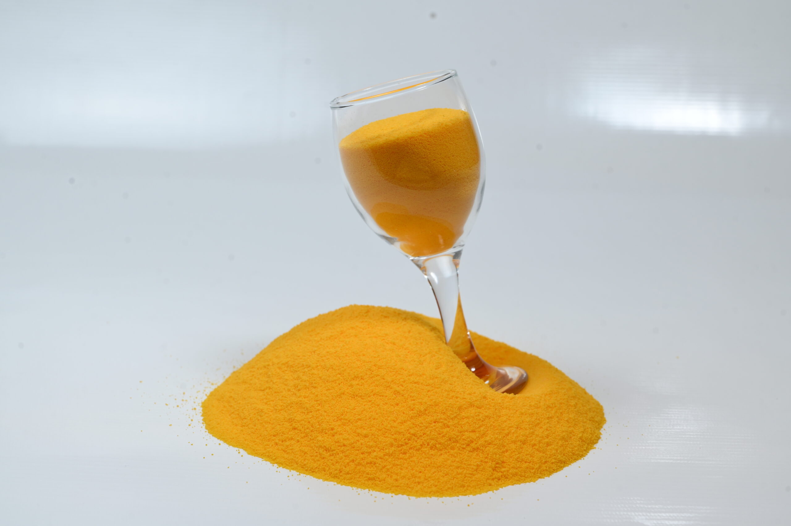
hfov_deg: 34.5
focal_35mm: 58
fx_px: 1273
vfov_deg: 23.3
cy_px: 263
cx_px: 396
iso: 100
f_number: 9
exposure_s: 1/100
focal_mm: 58
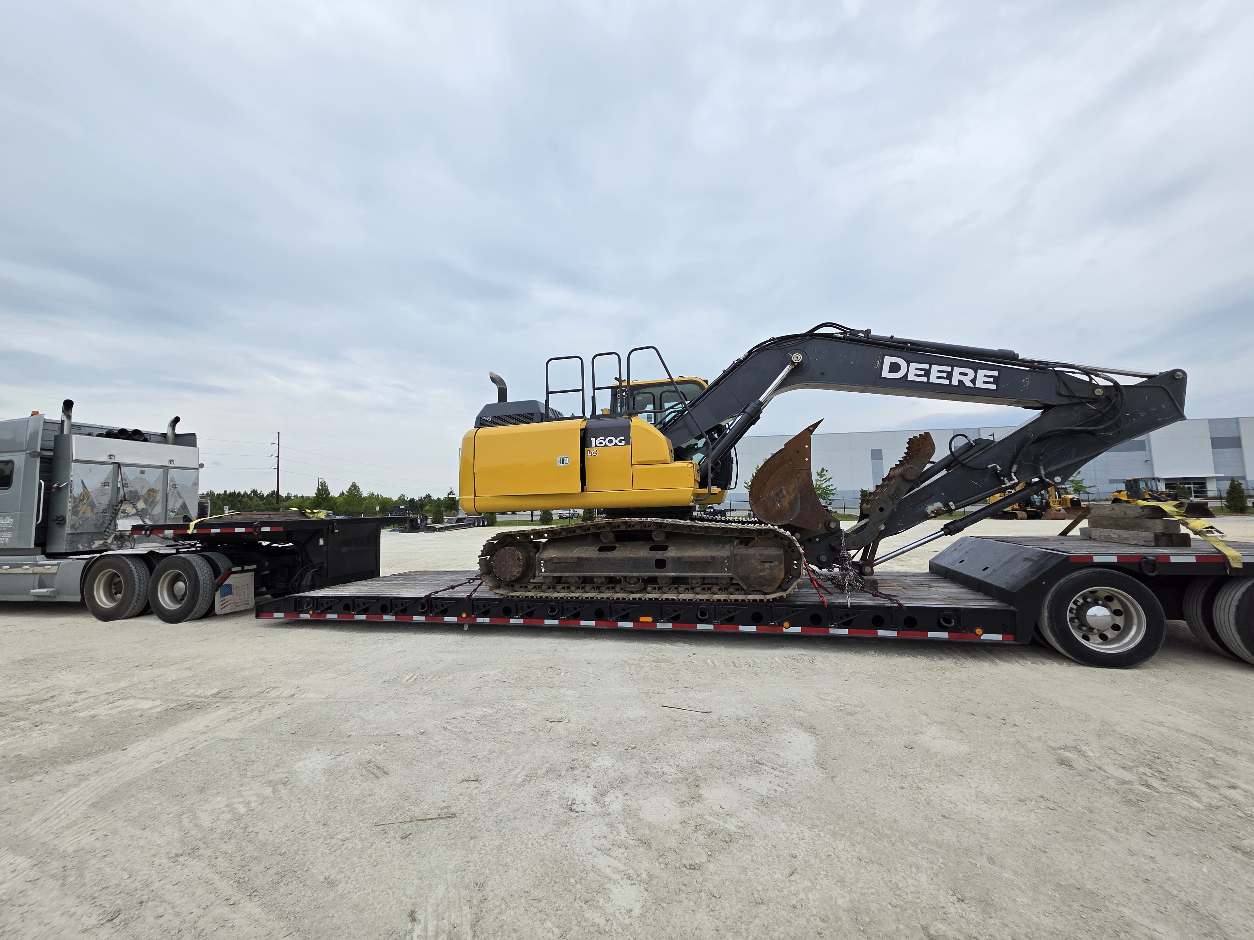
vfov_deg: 89.9
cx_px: 627
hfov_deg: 106.2
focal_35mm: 13
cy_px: 470
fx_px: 471
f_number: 1.9
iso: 40
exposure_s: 1/2005
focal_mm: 2.2
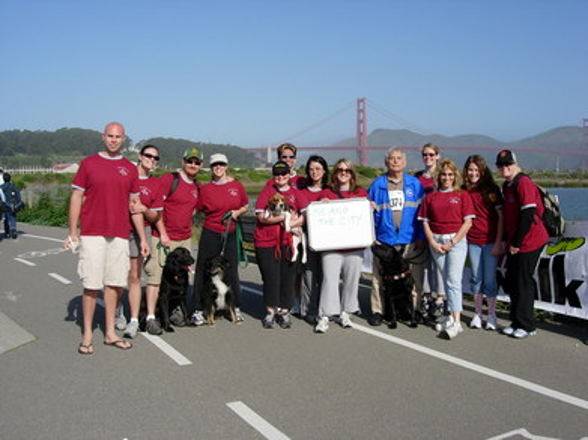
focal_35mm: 38
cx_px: 294
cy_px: 220
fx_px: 645
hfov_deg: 49.0
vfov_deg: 37.7
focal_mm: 7.8
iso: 64
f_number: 4.8
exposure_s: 1/939
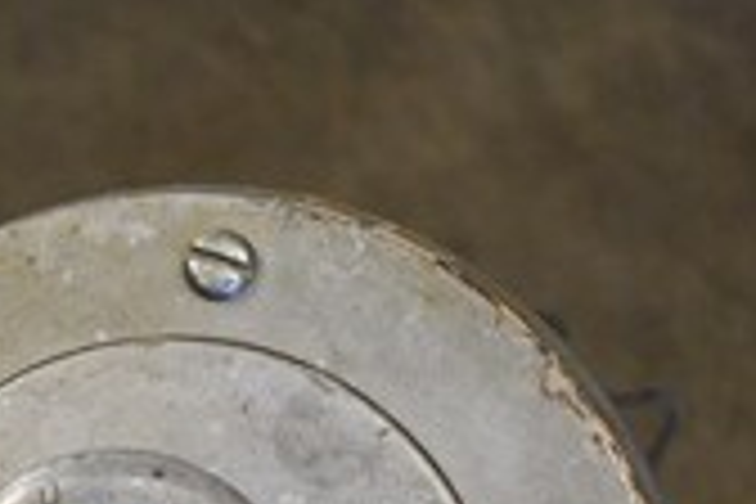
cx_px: 63
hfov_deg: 20.4
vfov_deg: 13.5
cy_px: 616
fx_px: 2058
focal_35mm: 98
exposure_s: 1/125
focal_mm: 18
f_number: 3.5
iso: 900
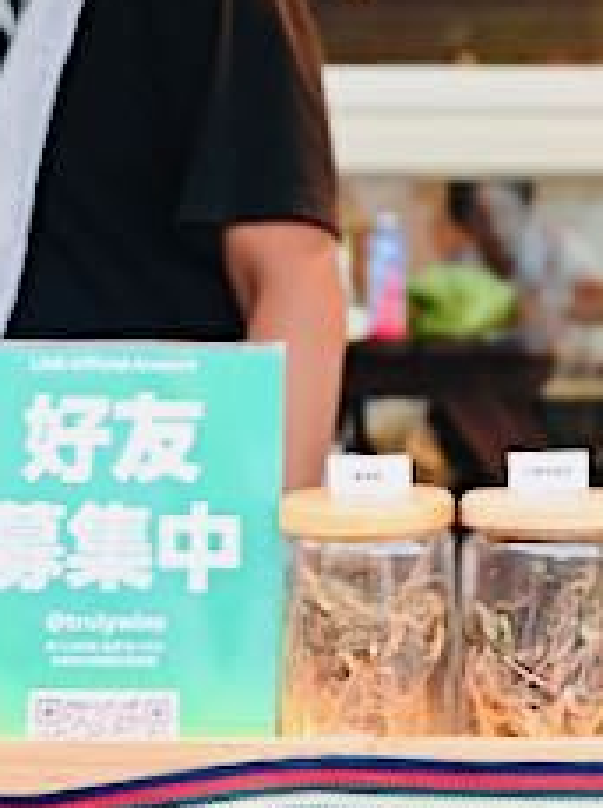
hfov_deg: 10.1
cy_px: -199
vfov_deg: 13.4
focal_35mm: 143
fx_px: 3331
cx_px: 786
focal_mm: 34
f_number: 2.8
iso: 320
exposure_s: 1/250
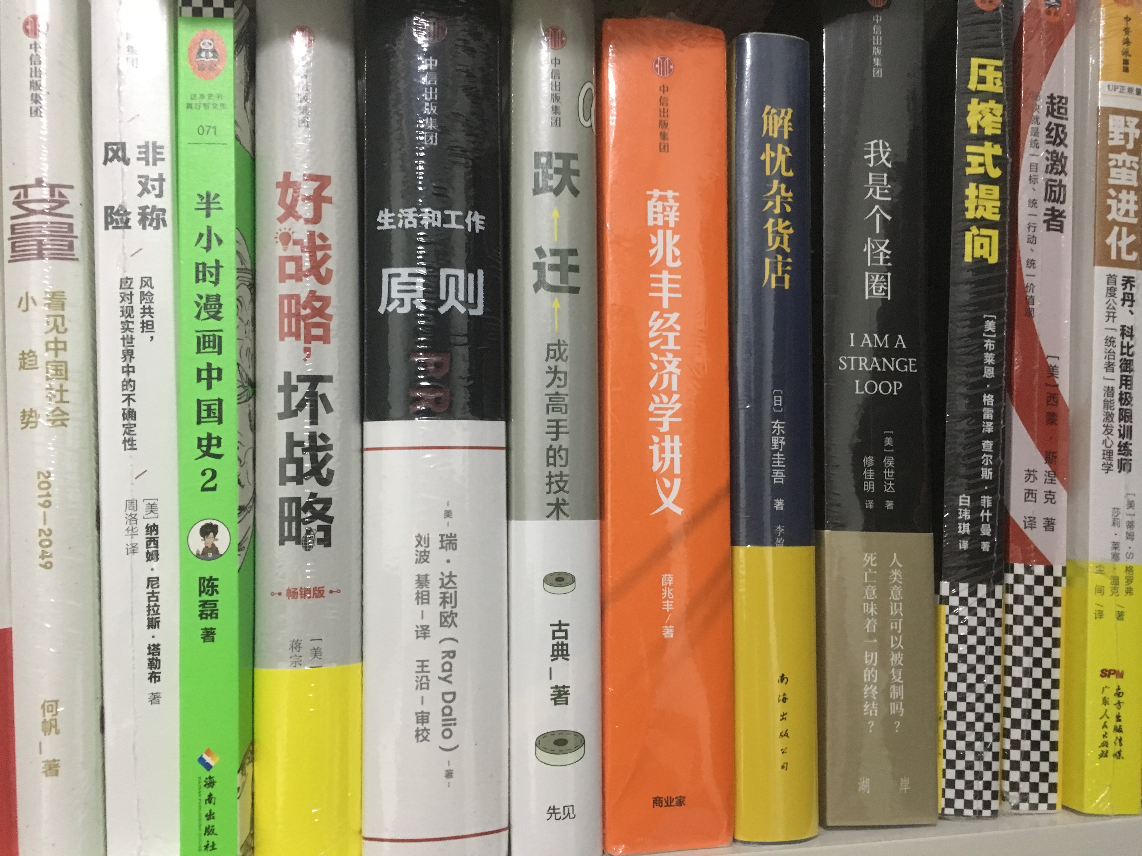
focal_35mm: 29
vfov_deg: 48.2
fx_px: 957
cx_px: 571
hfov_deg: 61.7
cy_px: 428
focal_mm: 4.15
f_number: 2.2
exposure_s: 1/17
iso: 400
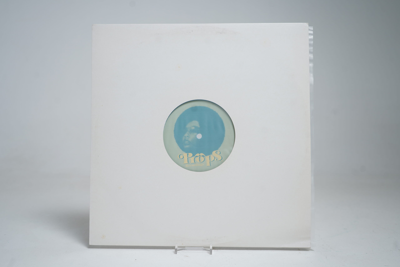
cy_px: 134
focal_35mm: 33
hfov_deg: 57.2
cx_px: 200
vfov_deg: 40.0
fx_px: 367
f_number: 5
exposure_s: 1/10
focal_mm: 33
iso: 64
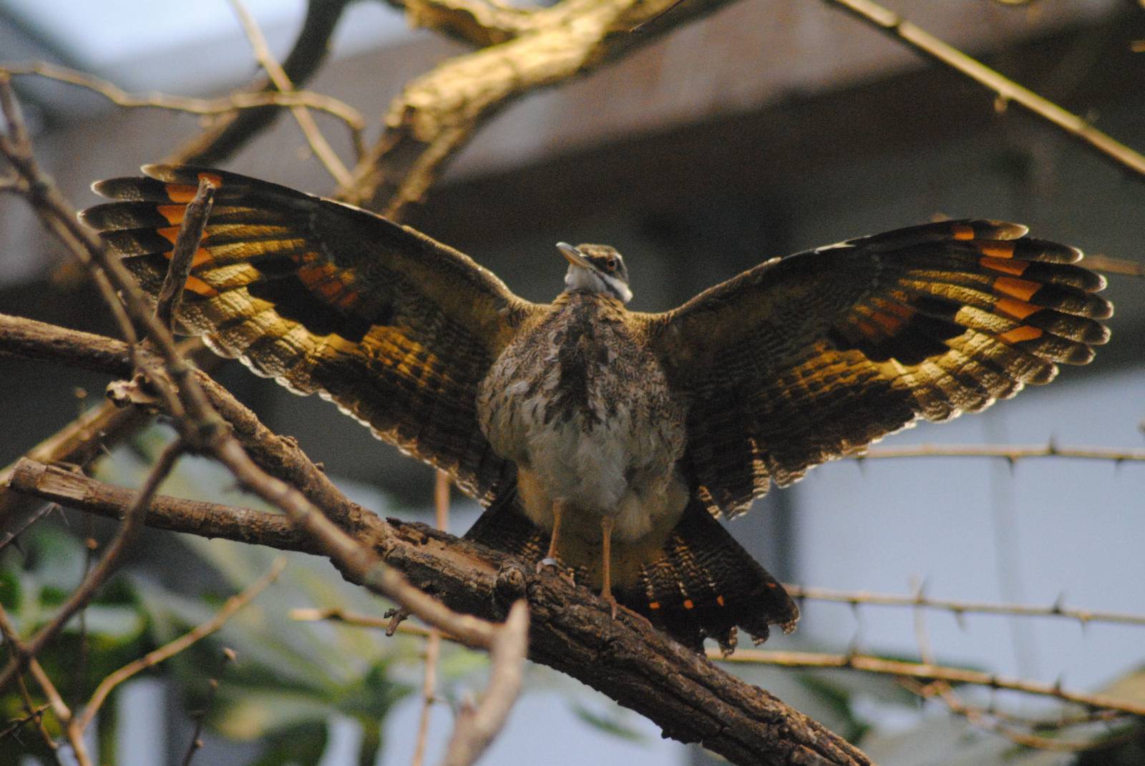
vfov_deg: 4.7
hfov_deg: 7.0
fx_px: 9314
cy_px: 383
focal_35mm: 292
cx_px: 572
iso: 1600
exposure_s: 1/200
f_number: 4.8
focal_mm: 195
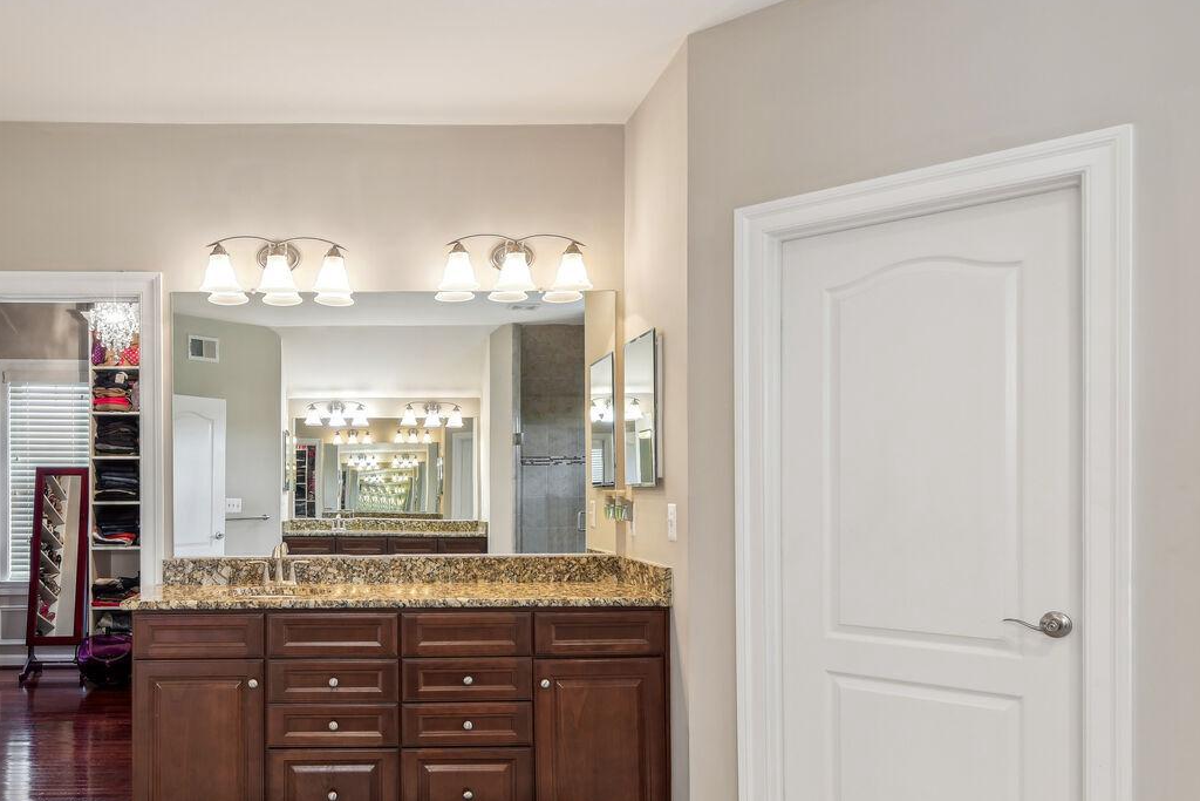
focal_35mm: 27
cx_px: 387
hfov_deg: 65.4
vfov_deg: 47.4
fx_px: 900
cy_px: 514
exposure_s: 1/5
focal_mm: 16
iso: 200
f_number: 8
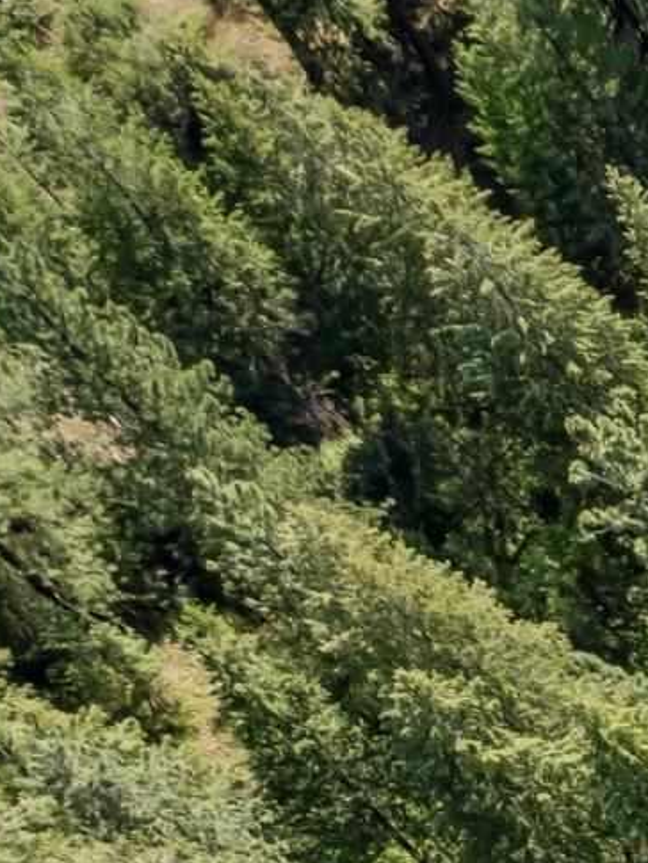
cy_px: 1439
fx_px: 2719
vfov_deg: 15.9
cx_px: 2147
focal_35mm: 109
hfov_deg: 9.4
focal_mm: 8.38
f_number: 2.8
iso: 100
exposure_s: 1/1000
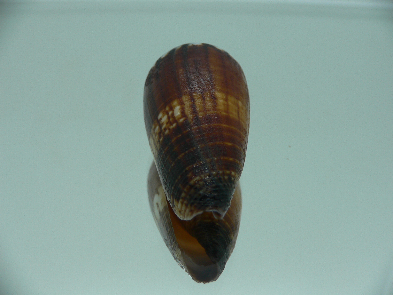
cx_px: 196
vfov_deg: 40.7
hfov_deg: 52.6
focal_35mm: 35
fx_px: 397
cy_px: 148
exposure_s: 1/60
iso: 80
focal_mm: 4.6
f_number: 2.8
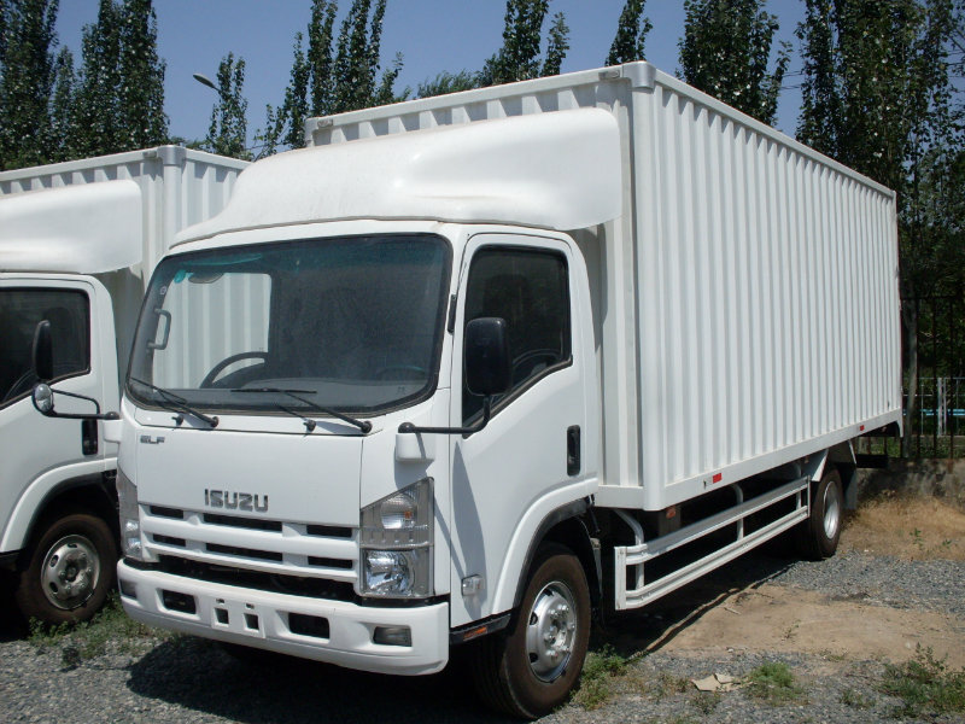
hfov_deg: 49.0
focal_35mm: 38
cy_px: 362
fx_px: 1059
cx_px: 482
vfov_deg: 37.7
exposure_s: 1/350
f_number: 8.4
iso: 80
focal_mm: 6.3
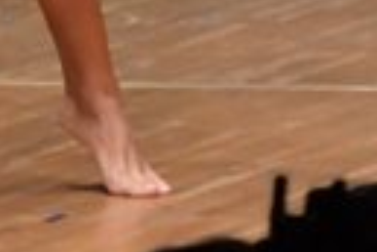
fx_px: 17016
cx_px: 633
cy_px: -372
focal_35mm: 1625
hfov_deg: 1.3
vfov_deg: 0.8
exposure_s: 1/400
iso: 6400
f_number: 5.6
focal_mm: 180
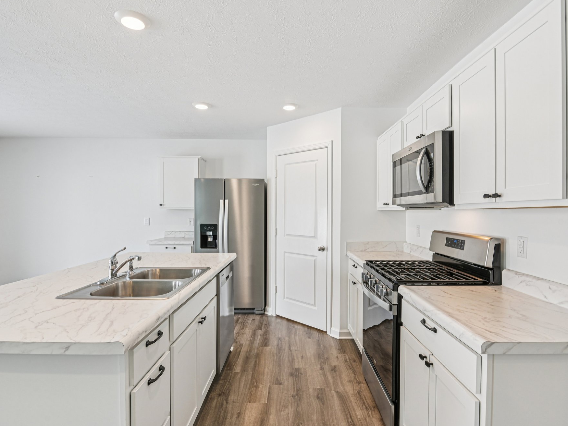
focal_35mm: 18
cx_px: 300
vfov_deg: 71.6
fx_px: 295
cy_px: 207
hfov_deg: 87.7
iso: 140
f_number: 8
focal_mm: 16
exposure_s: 1/15
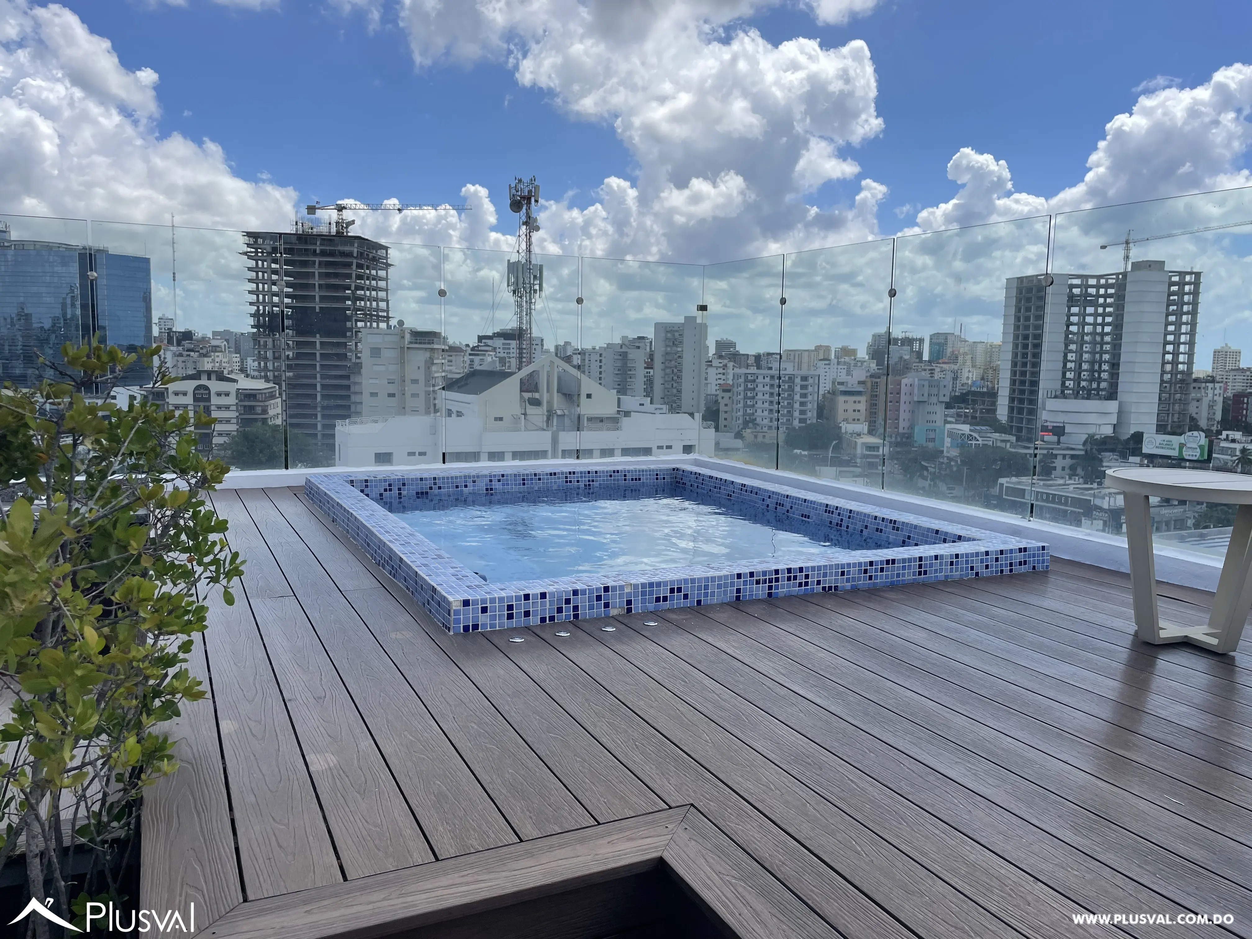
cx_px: 626
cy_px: 470
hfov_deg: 67.3
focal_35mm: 26
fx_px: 940
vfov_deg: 53.1
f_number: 1.6
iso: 32
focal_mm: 4.2
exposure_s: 1/4292
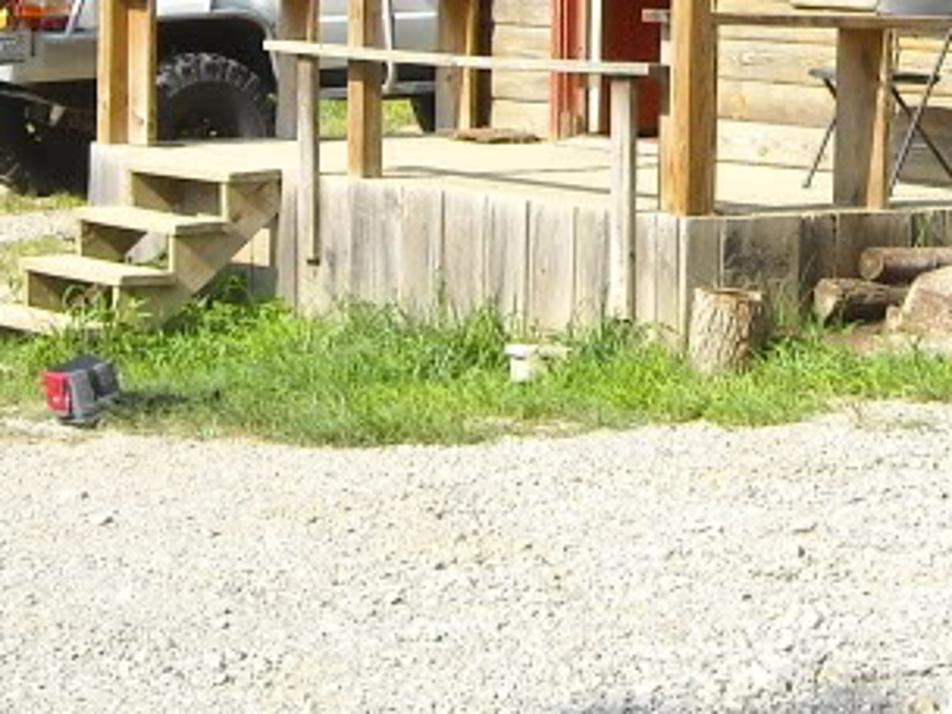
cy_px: -232
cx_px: 849
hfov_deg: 16.5
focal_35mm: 118
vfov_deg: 12.2
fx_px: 3245
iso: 64
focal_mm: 5.7
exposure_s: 1/478
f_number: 2.8
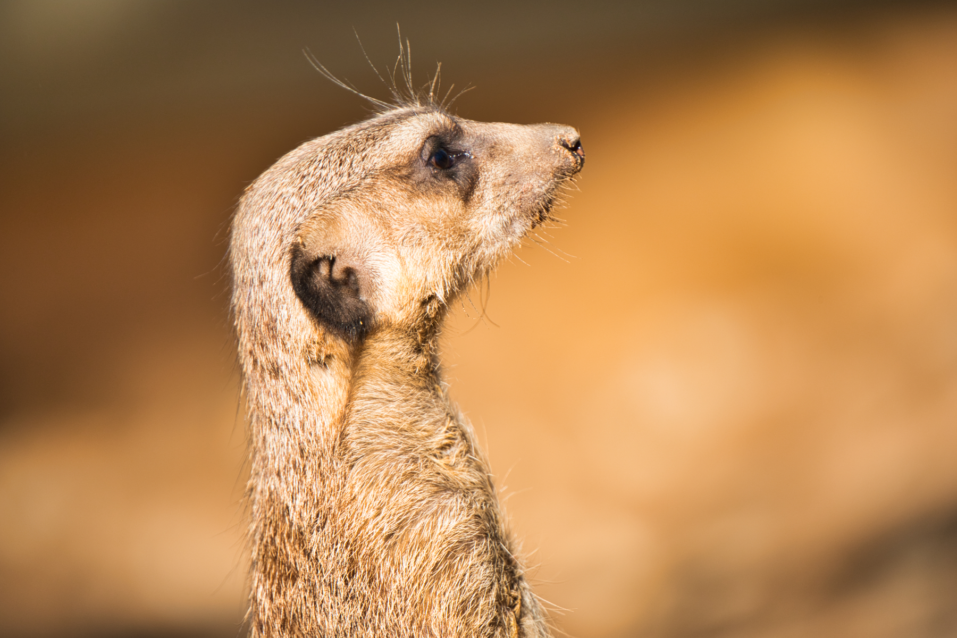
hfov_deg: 3.4
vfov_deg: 2.3
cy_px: 319
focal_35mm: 600
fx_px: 15949
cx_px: 478
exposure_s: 1/250
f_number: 5.6
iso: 200
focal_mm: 400
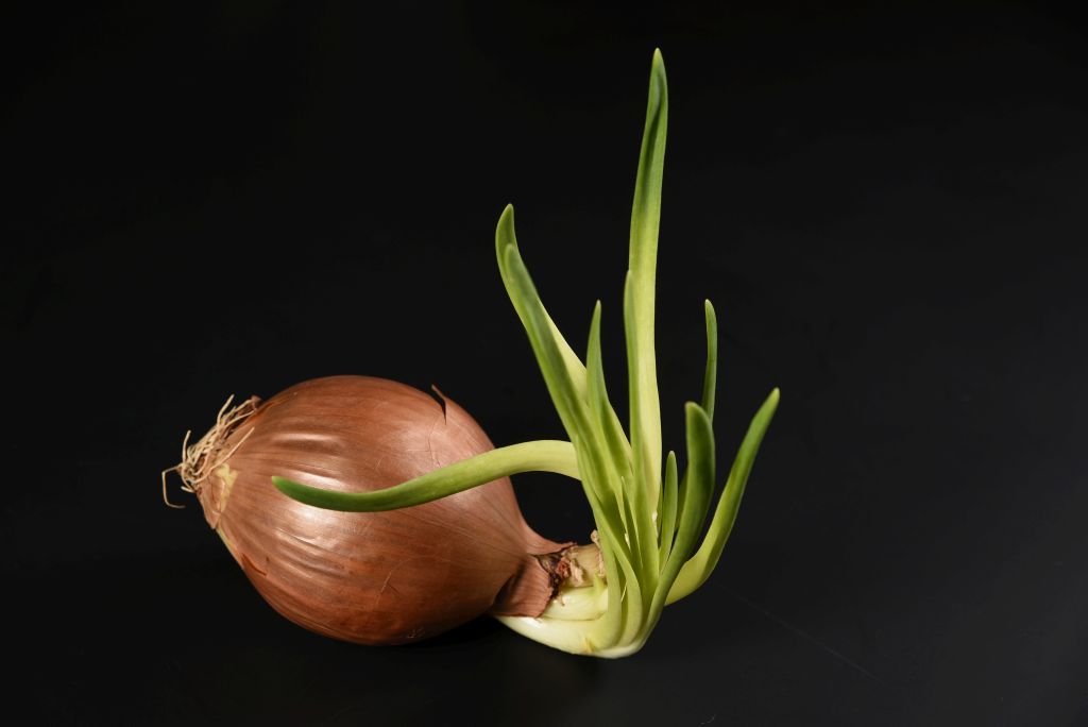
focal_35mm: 100
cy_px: 364
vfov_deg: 13.7
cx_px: 544
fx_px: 3024
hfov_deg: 20.4
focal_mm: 100
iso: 100
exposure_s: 1/60
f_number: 8
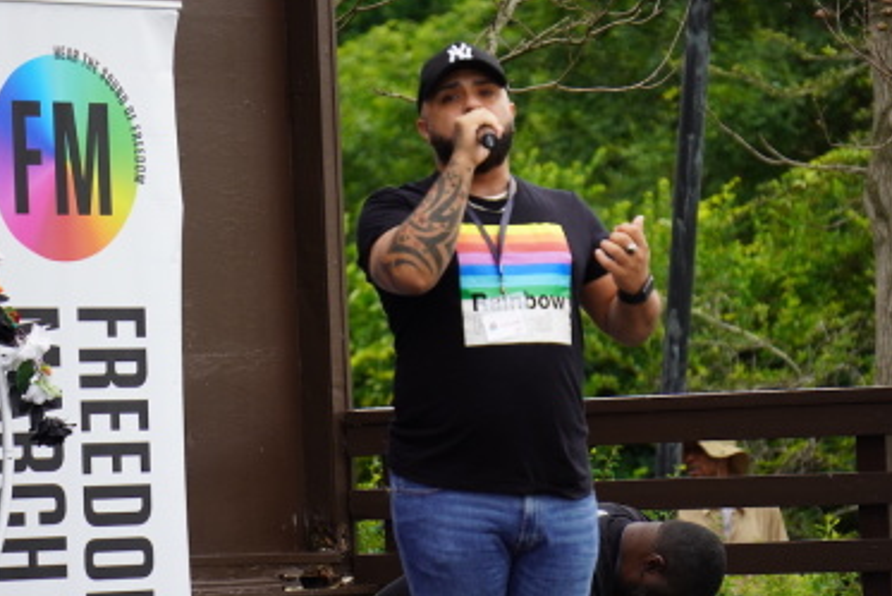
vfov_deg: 4.0
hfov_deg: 6.0
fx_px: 8526
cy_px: 304
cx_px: 478
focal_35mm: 344
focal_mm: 190
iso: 640
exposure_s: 1/320
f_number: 6.3
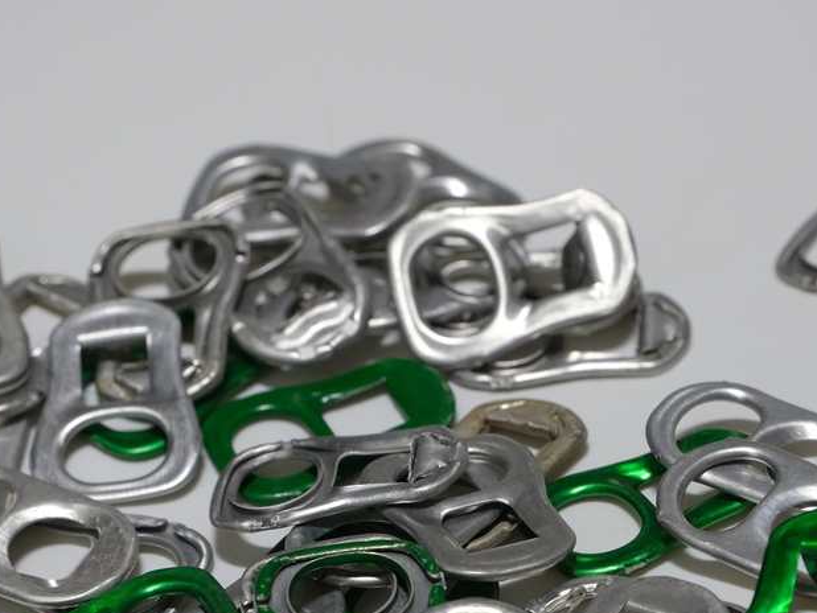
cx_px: 354
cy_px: 464
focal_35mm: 140
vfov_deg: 10.6
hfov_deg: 14.1
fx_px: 3306
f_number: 8
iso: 400
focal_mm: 50
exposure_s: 1
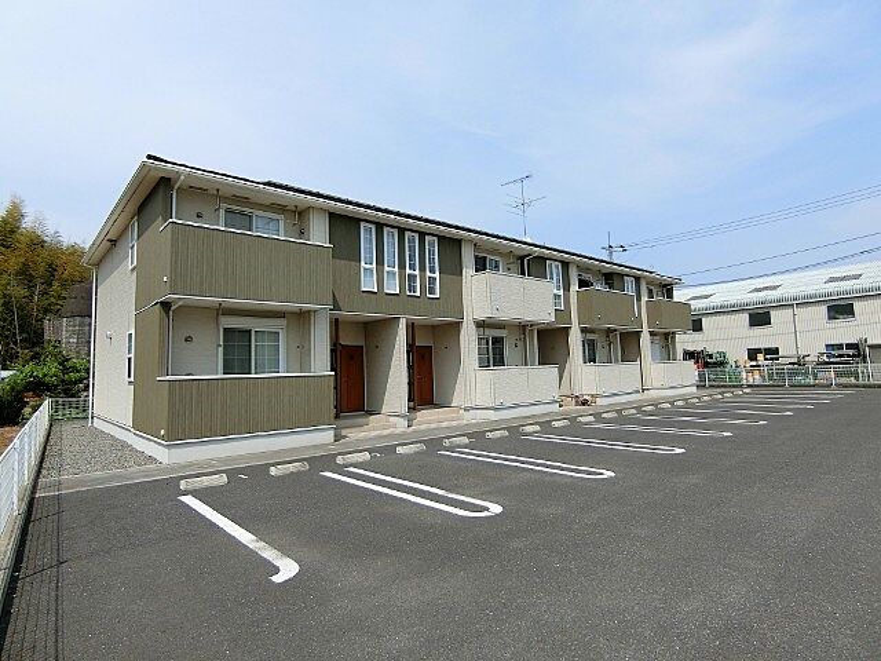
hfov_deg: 84.7
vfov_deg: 68.7
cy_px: 330
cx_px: 440
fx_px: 484
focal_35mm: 19
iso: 80
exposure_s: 1/320
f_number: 6.9
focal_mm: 4.06
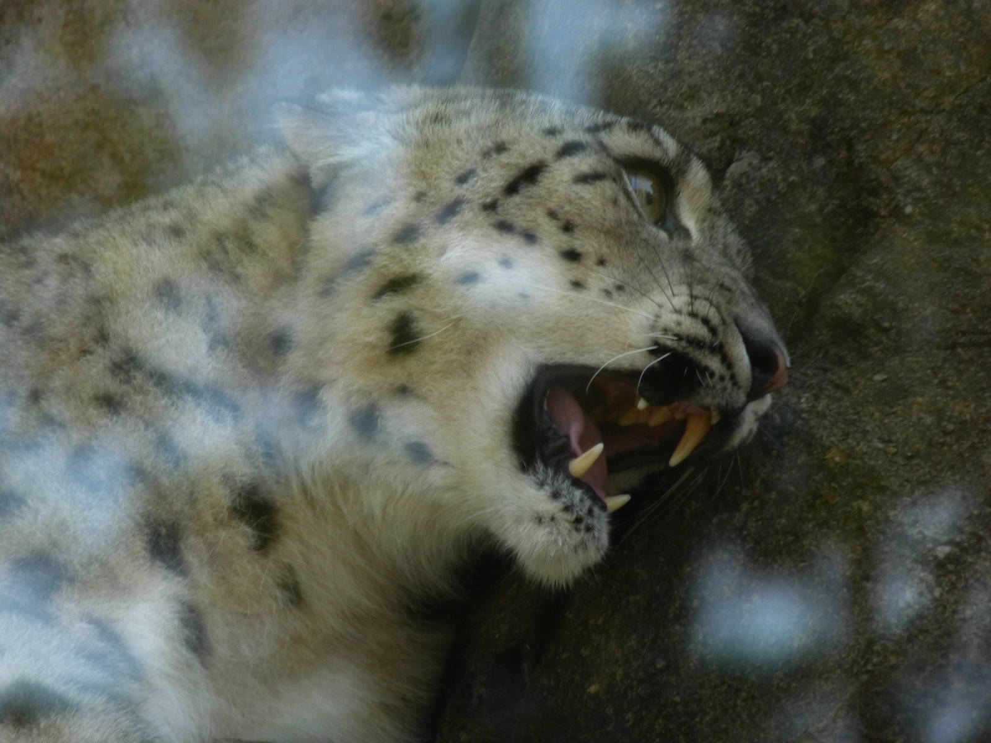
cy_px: 372
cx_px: 496
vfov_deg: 2.5
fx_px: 17177
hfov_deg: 3.3
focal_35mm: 600
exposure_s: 1/125
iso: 250
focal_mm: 108
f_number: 5.2
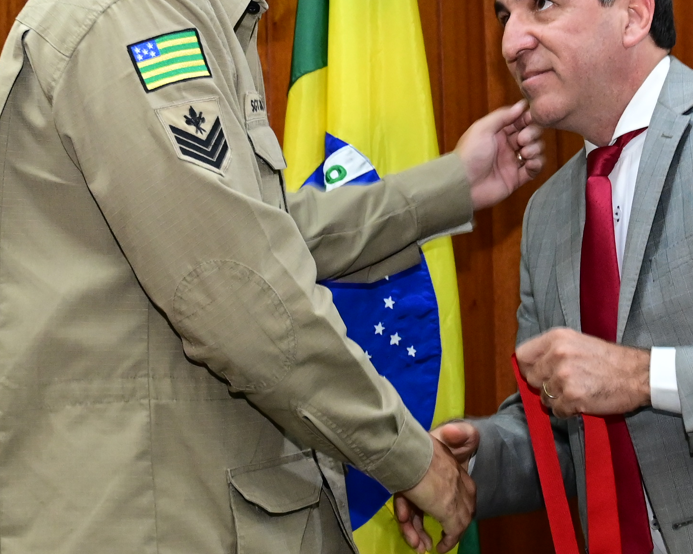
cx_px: 302
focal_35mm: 120
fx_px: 2461
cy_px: 151
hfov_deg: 16.0
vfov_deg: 12.8
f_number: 4.5
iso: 4000
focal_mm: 42
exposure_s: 1/125
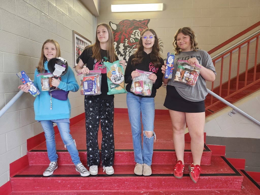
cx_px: 130
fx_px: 173
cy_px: 98
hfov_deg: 73.9
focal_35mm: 23
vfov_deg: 58.9
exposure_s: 1/60
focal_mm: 5.54
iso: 500
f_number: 1.8
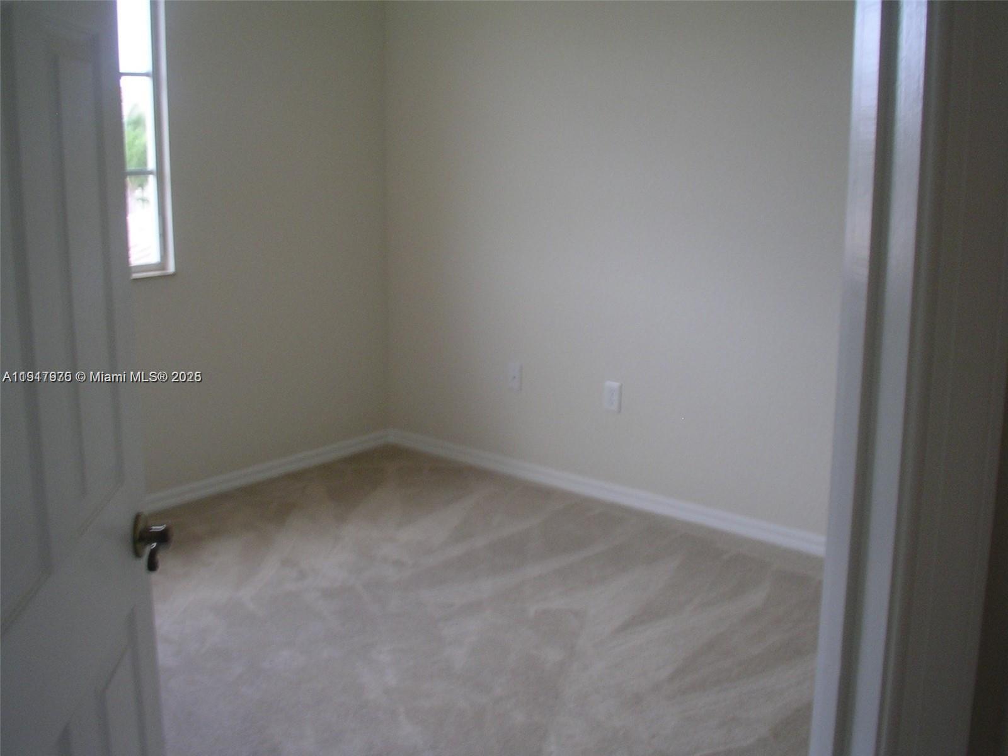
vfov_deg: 38.7
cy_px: 378
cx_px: 504
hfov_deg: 50.1
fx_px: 1077
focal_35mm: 37
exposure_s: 1/15
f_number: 6.9
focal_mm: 5.7
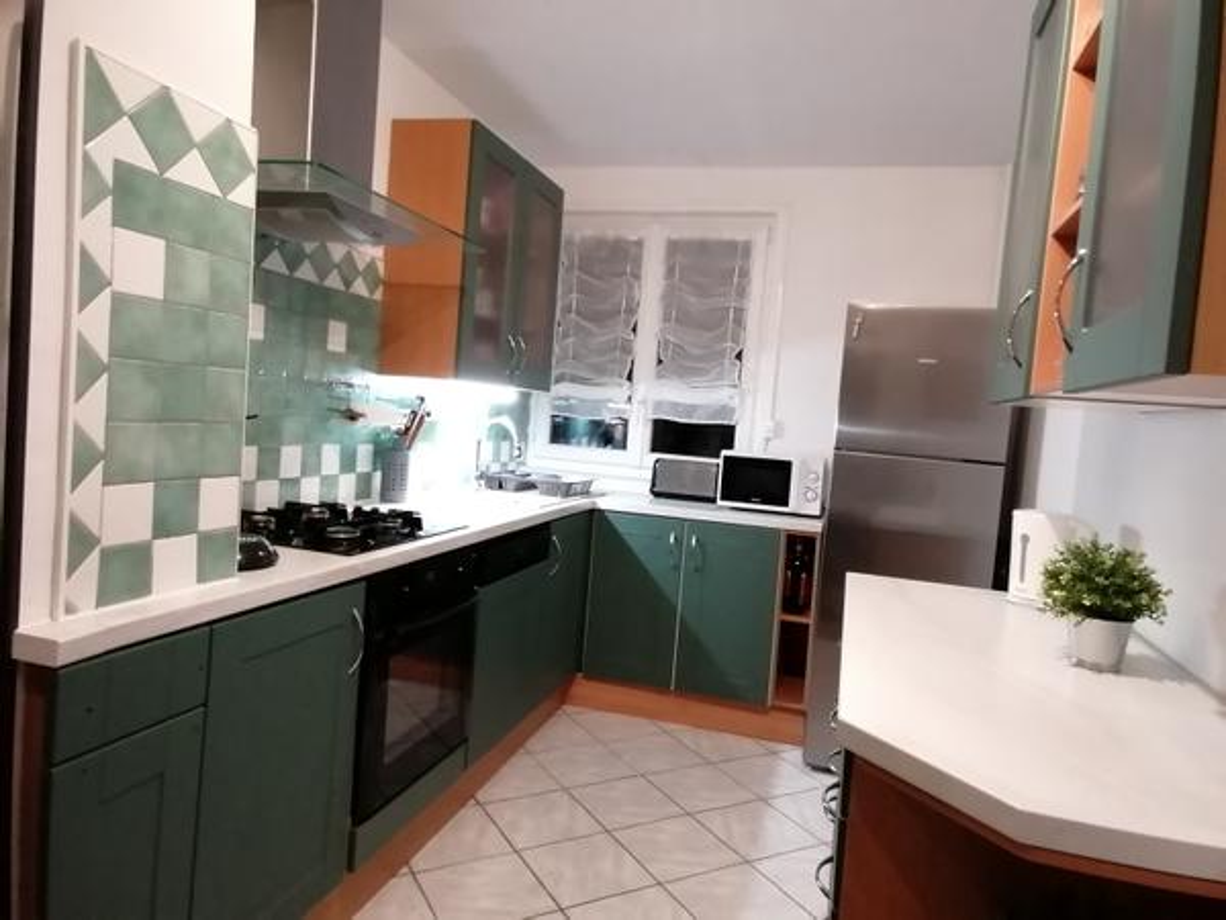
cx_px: 613
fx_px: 885
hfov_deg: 69.4
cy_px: 460
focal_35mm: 25
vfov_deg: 54.9
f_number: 2.4
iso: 400
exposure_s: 1/25
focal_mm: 2.7
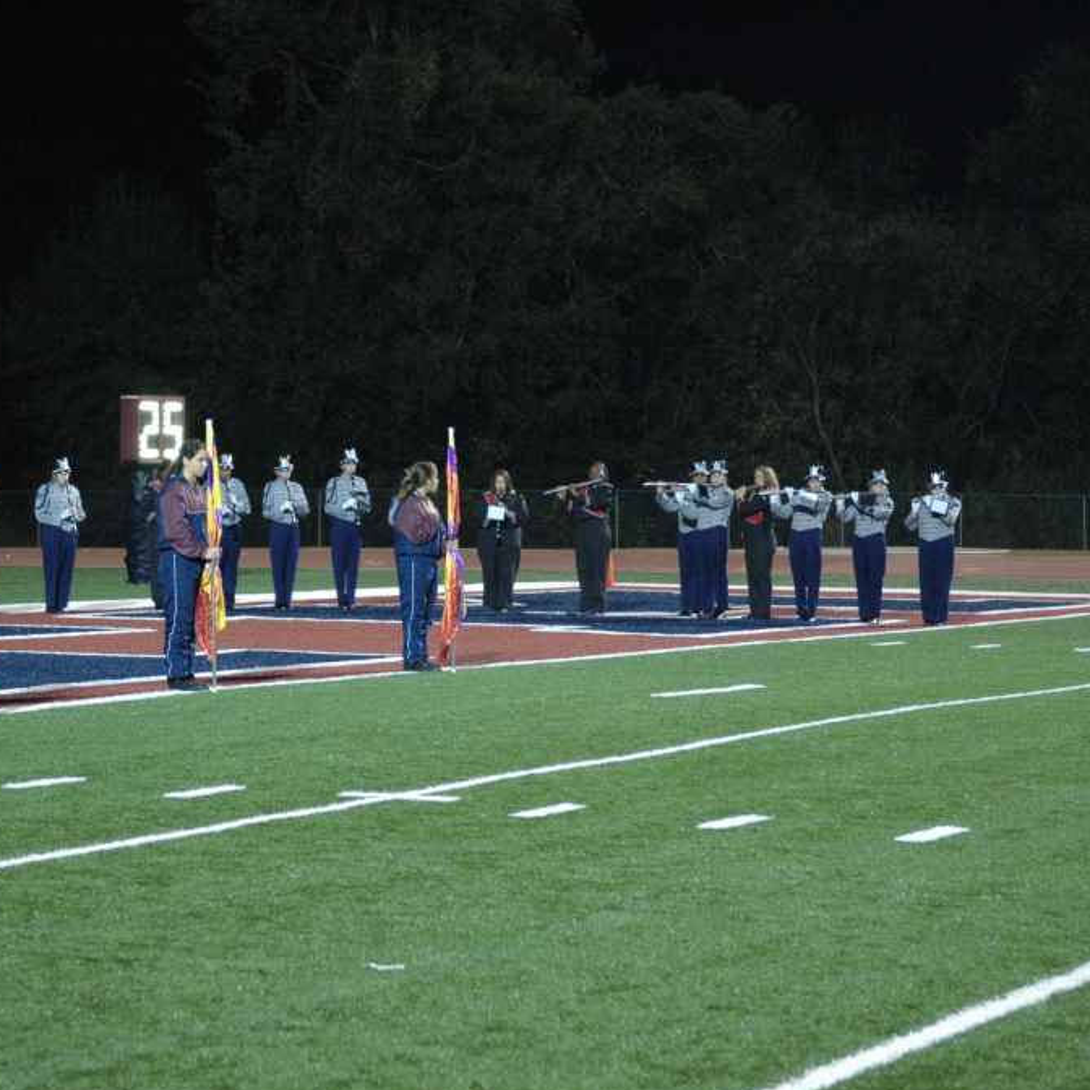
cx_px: 313
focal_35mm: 107
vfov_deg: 16.3
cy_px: 548
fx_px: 3799
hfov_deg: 16.3
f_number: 2.8
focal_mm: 55
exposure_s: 1/60
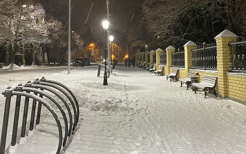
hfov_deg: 50.5
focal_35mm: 38
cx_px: 167
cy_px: 46
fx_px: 255
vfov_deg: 33.1
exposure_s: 1/25
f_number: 1.8
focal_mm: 4.25
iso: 500
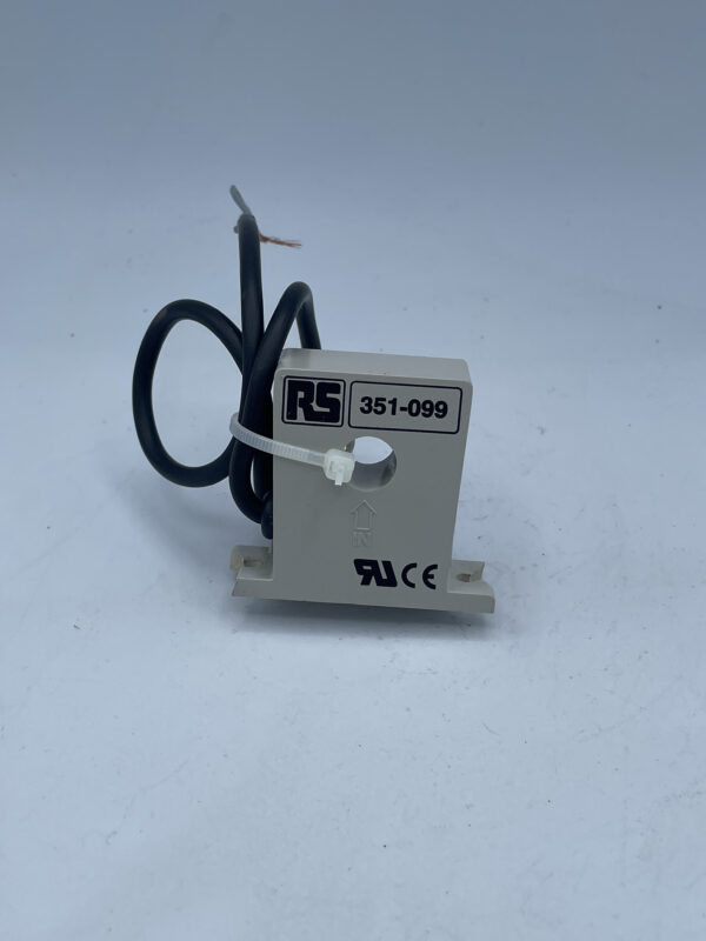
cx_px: 353
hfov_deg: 53.1
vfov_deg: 67.3
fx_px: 707
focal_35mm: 26
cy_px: 470
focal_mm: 4.2
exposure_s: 1/2353
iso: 32
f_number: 1.6
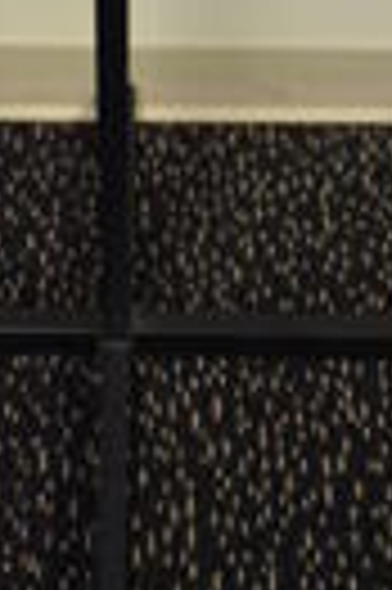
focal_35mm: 99
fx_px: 1621
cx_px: 126
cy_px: -295
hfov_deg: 13.8
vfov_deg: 18.3
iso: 3200
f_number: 3.5
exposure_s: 1/125
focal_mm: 18
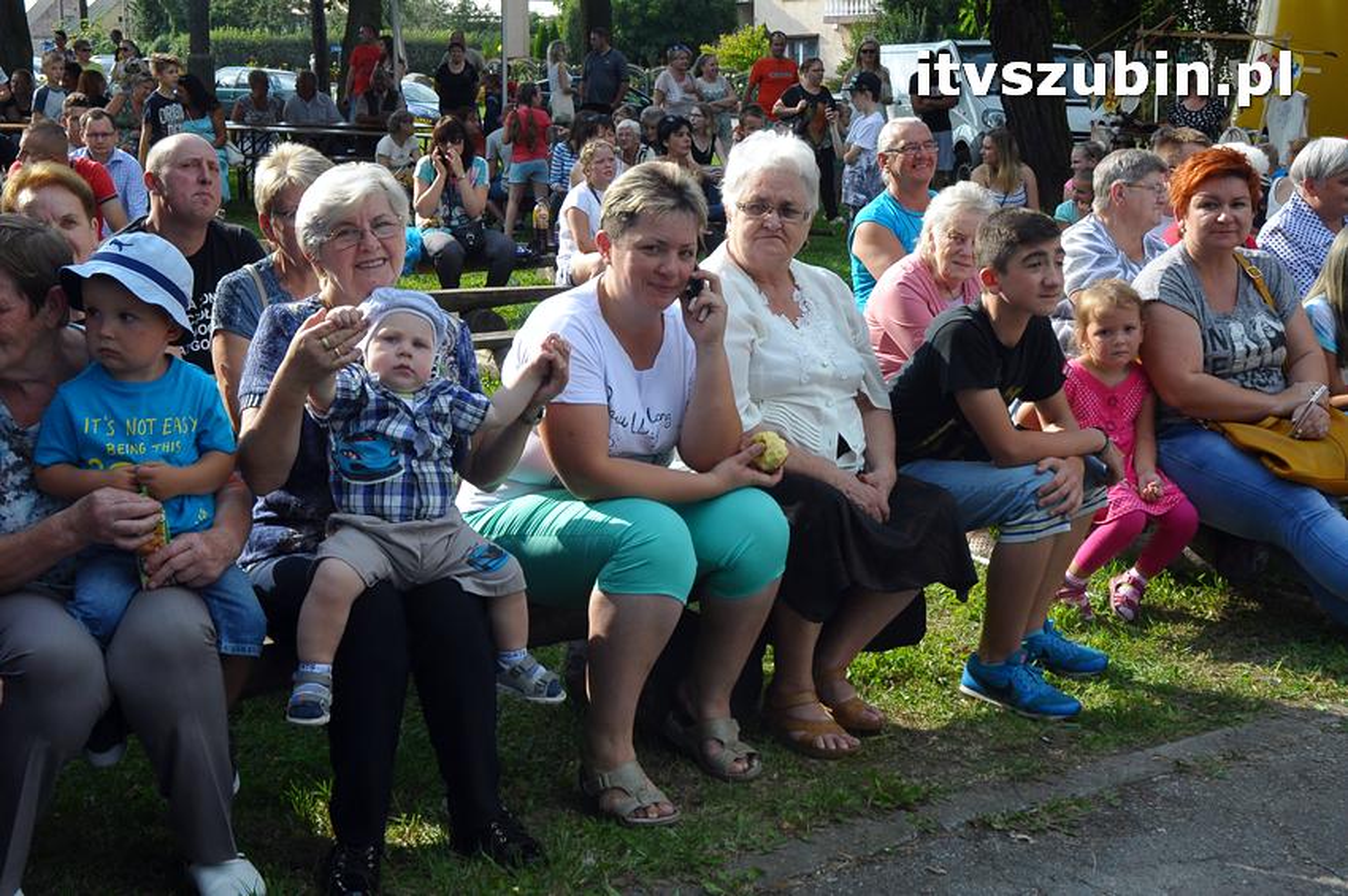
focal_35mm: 51
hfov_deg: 38.9
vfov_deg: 26.4
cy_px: 448
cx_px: 674
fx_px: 1908
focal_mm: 34
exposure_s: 1/400
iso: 640
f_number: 10
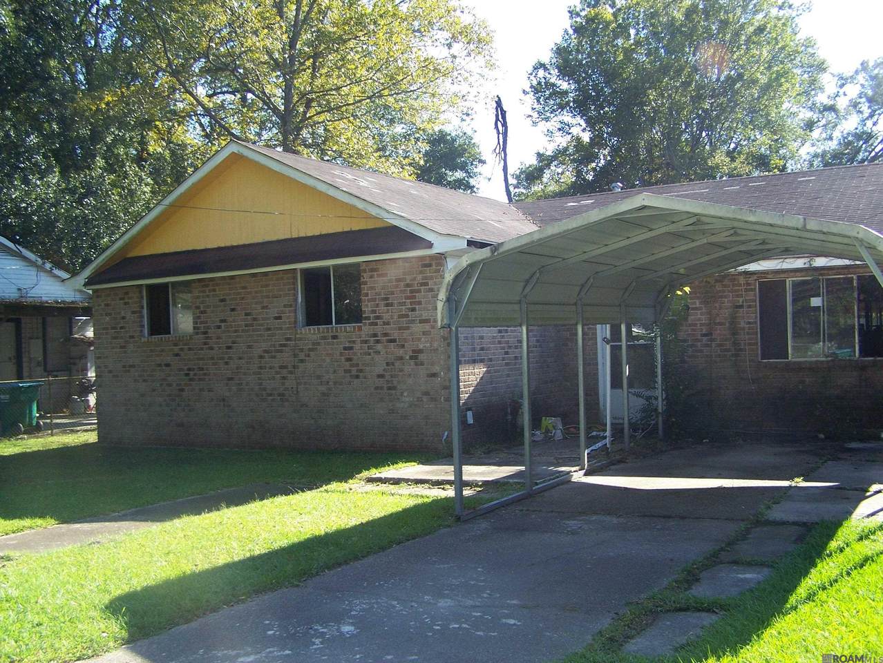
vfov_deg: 37.8
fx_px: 970
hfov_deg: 49.0
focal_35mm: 38
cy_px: 332
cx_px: 442
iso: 80
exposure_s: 1/320
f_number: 2.8
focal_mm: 6.3
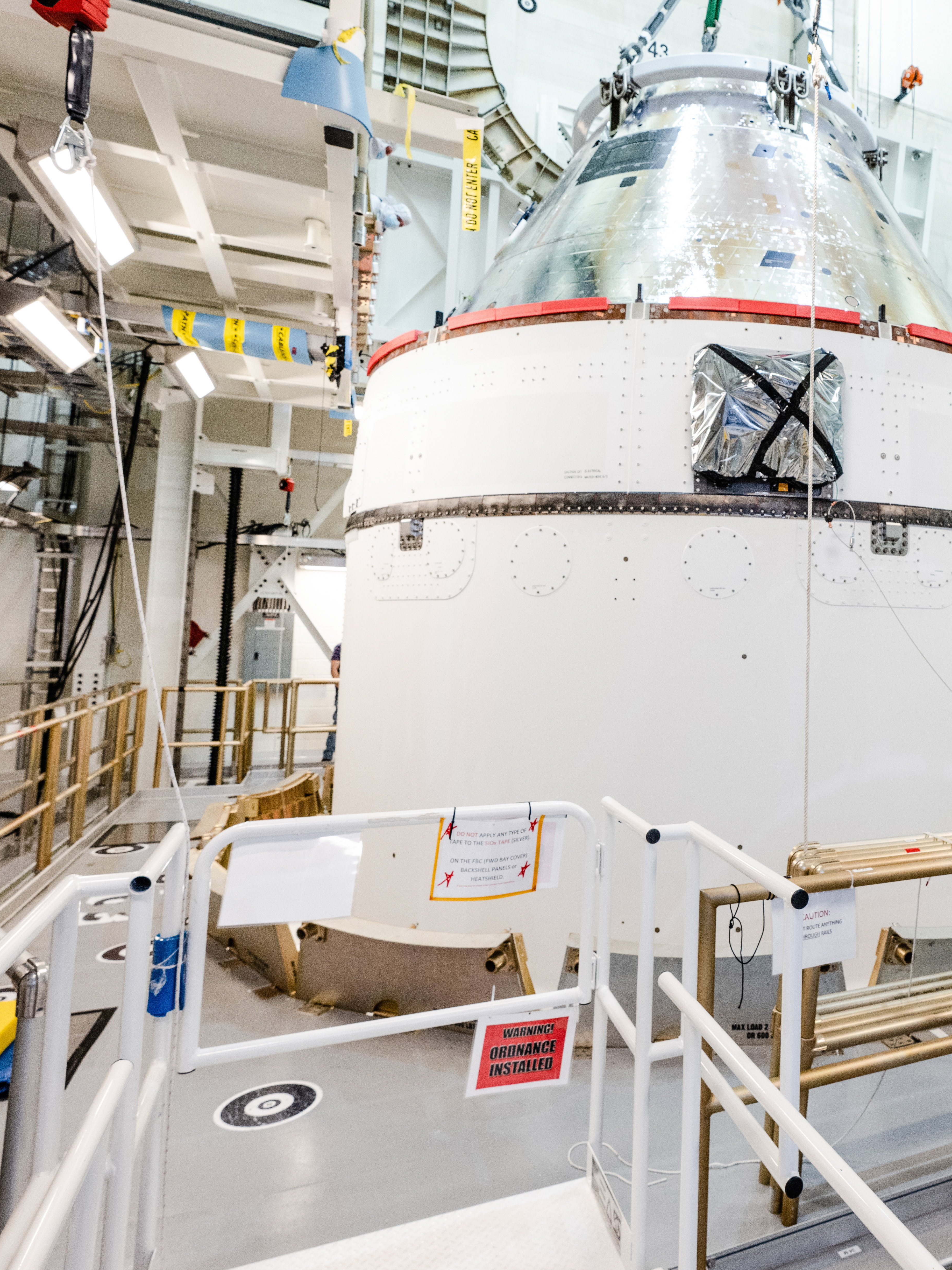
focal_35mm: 23
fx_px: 843
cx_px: 792
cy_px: 566
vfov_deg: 73.7
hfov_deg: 53.9
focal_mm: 14
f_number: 5
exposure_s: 1/50
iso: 800
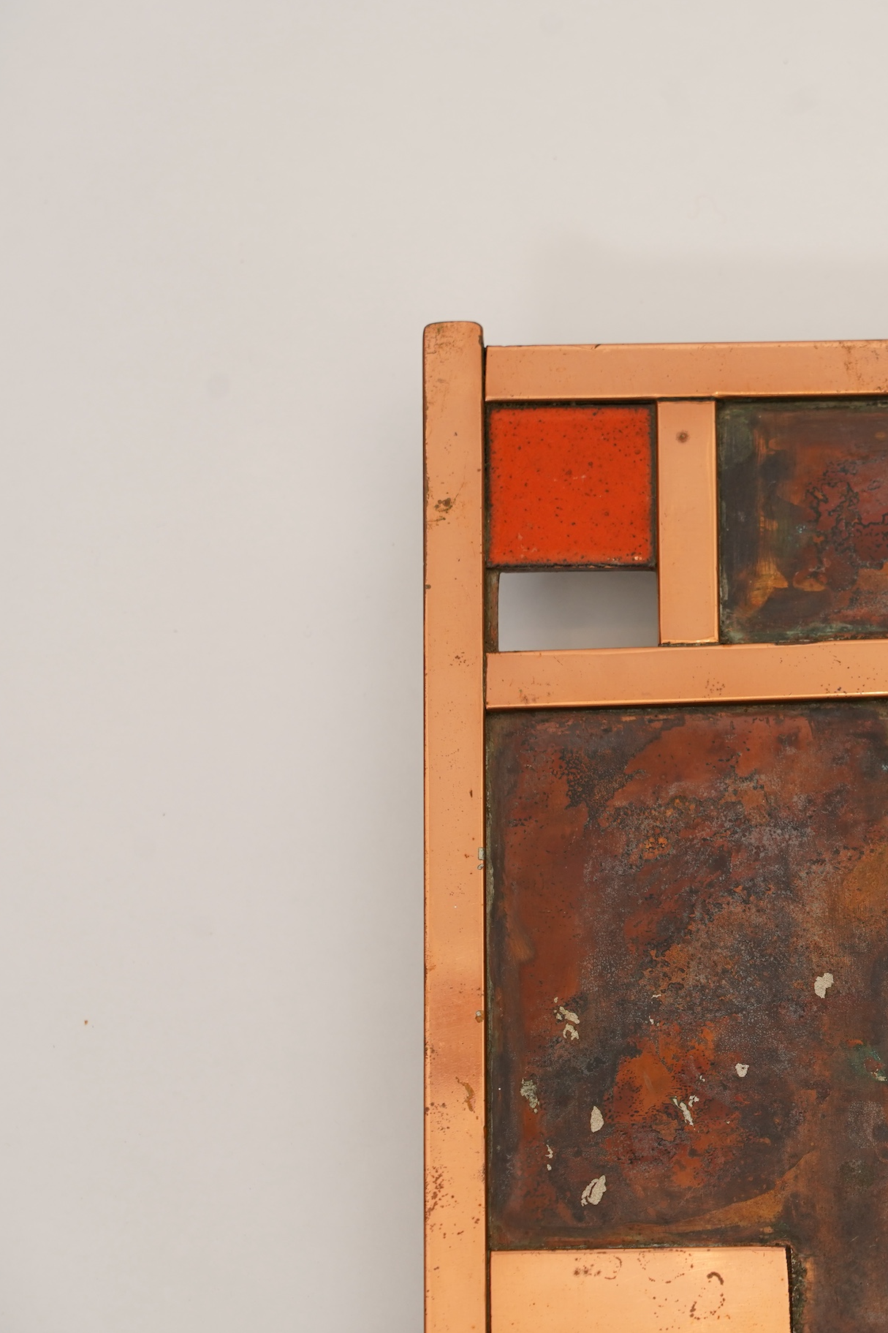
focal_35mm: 158
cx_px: 980
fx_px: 5847
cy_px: 665
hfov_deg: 8.6
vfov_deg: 13.0
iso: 500
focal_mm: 105
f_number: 7.1
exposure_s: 1/125
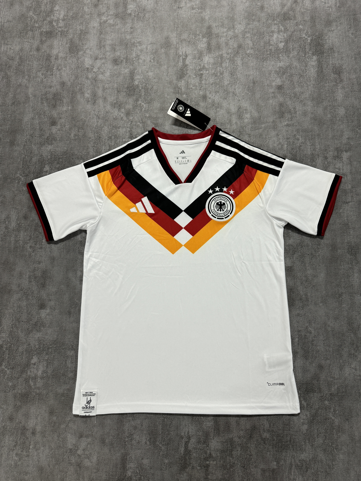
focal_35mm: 24
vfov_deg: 71.6
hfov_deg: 56.8
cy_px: 240
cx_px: 180
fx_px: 334
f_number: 1.78
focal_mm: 6.76
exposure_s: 1/50
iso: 125
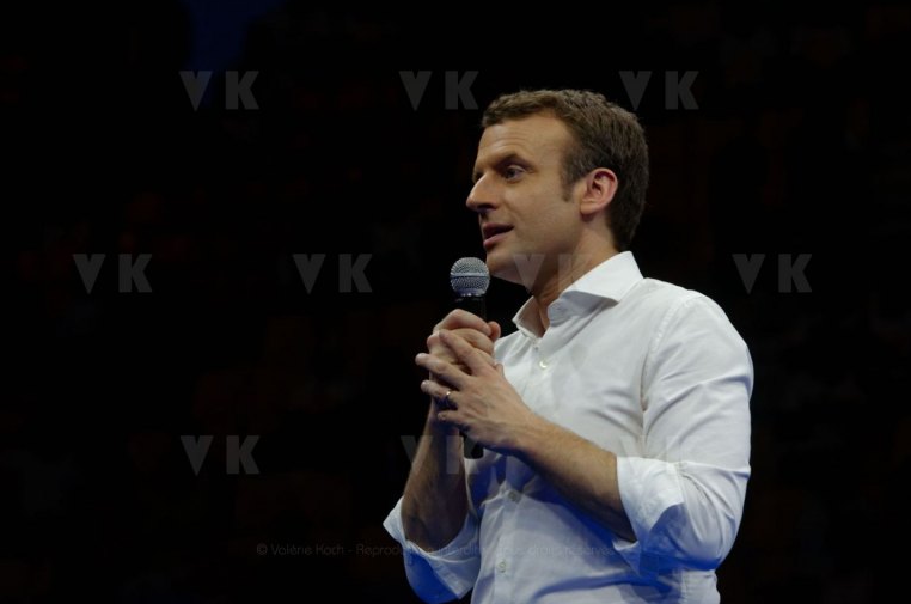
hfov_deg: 8.2
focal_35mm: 252
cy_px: 310
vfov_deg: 5.4
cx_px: 439
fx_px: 6365
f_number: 5.6
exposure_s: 1/100
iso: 1000
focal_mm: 160
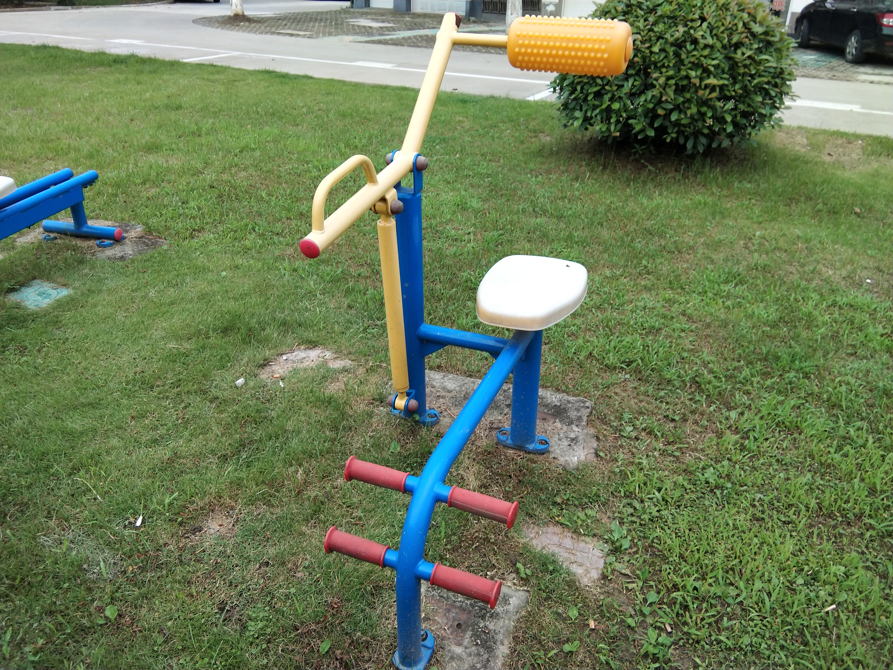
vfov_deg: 45.4
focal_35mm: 31
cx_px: 446
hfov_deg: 58.4
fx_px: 800
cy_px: 335
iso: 50
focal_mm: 3.69
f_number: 2.2
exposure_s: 1/100
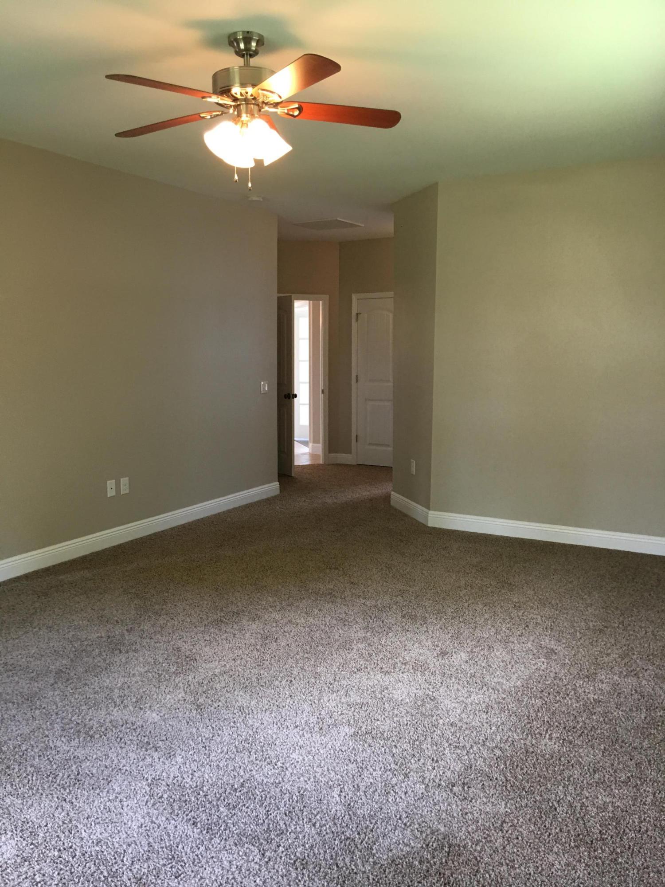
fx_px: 743
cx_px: 332
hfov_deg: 48.2
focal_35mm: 29
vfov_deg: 61.7
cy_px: 444
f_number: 2.2
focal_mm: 4.15
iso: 50
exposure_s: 1/15
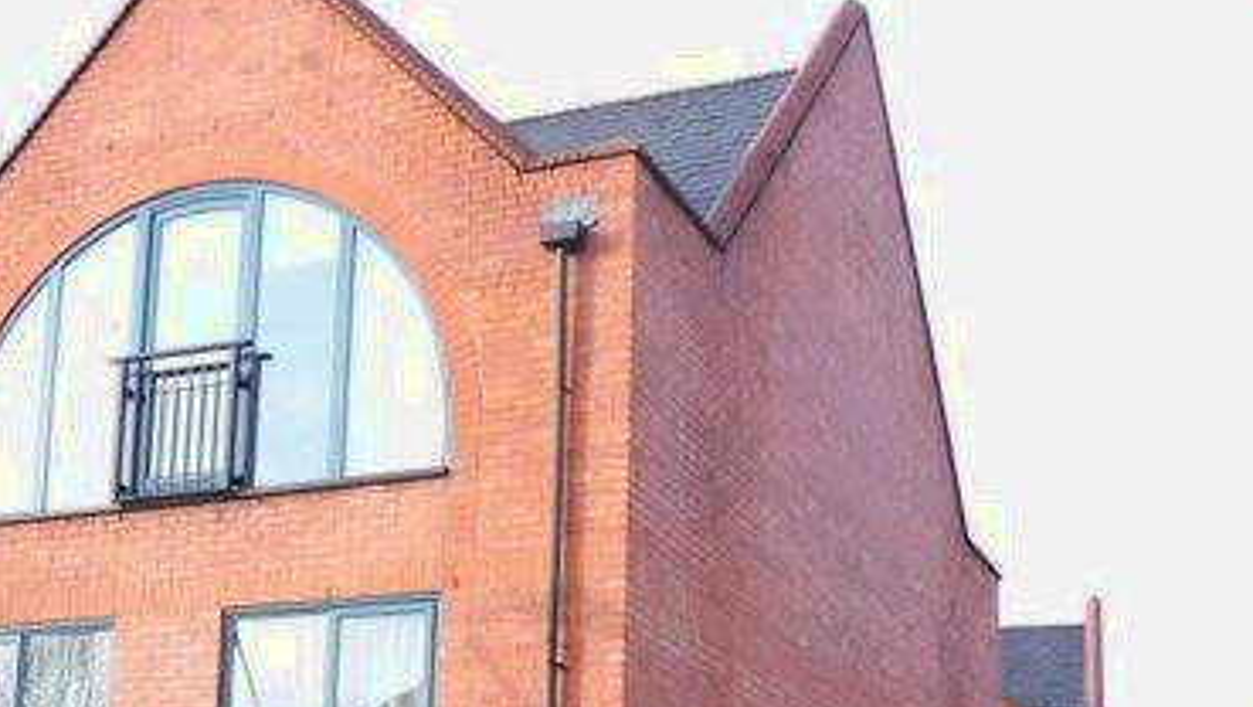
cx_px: 370
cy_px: 692
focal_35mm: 62
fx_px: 2061
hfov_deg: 33.4
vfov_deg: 19.0
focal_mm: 5.4
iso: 200
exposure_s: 1/200
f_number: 4.5
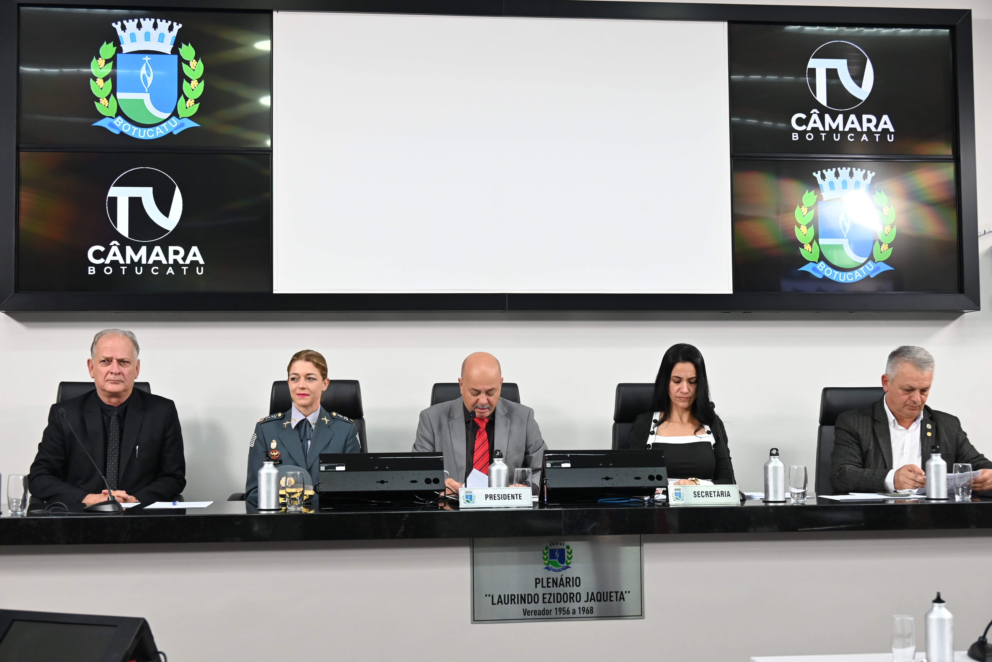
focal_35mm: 48
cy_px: 331
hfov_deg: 41.1
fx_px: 1323
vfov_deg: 28.1
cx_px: 496
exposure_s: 1/125
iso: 1800
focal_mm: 48
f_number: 5.3
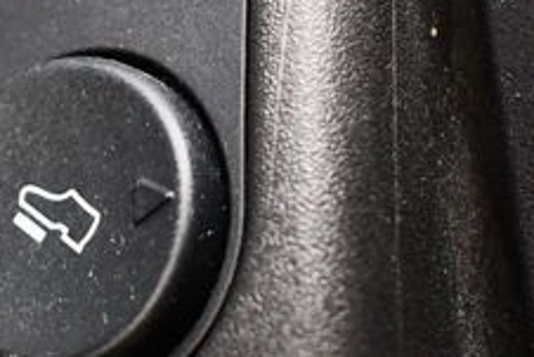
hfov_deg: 19.8
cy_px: 63
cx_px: 104
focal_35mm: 102
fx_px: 1514
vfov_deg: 13.4
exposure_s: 1/60
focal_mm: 18
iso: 3200
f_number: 3.5
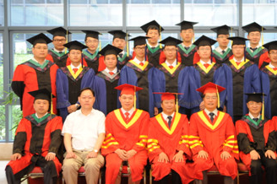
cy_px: 78
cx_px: 174
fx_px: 469
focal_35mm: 61
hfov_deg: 32.7
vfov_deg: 22.2
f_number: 3.3
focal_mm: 40
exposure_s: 1/30
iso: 360
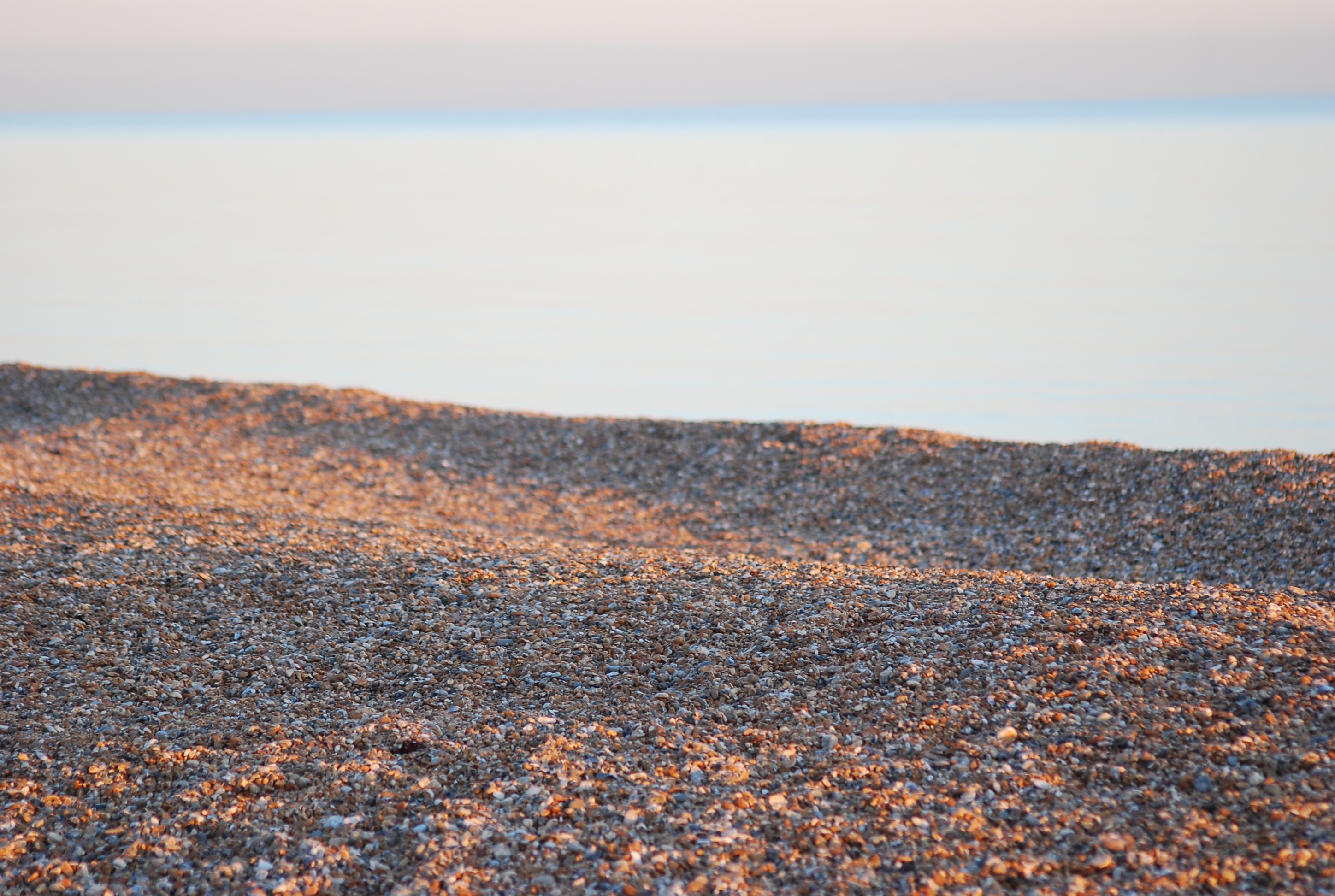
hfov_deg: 12.4
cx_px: 668
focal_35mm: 165
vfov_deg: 8.4
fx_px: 6131
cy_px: 448
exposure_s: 1/125
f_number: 4.2
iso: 250
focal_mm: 110
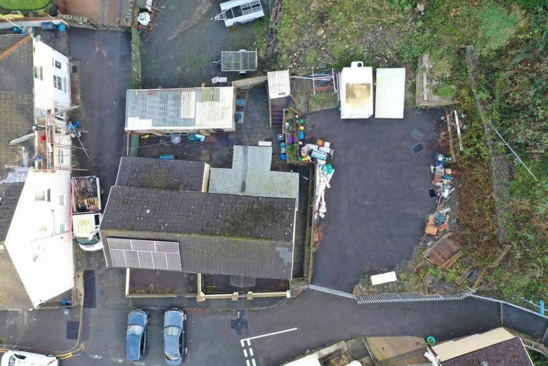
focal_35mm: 28
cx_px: 274
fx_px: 426
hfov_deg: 65.5
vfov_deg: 46.4
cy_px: 183
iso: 100
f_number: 3.5
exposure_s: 1/50
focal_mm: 10.26
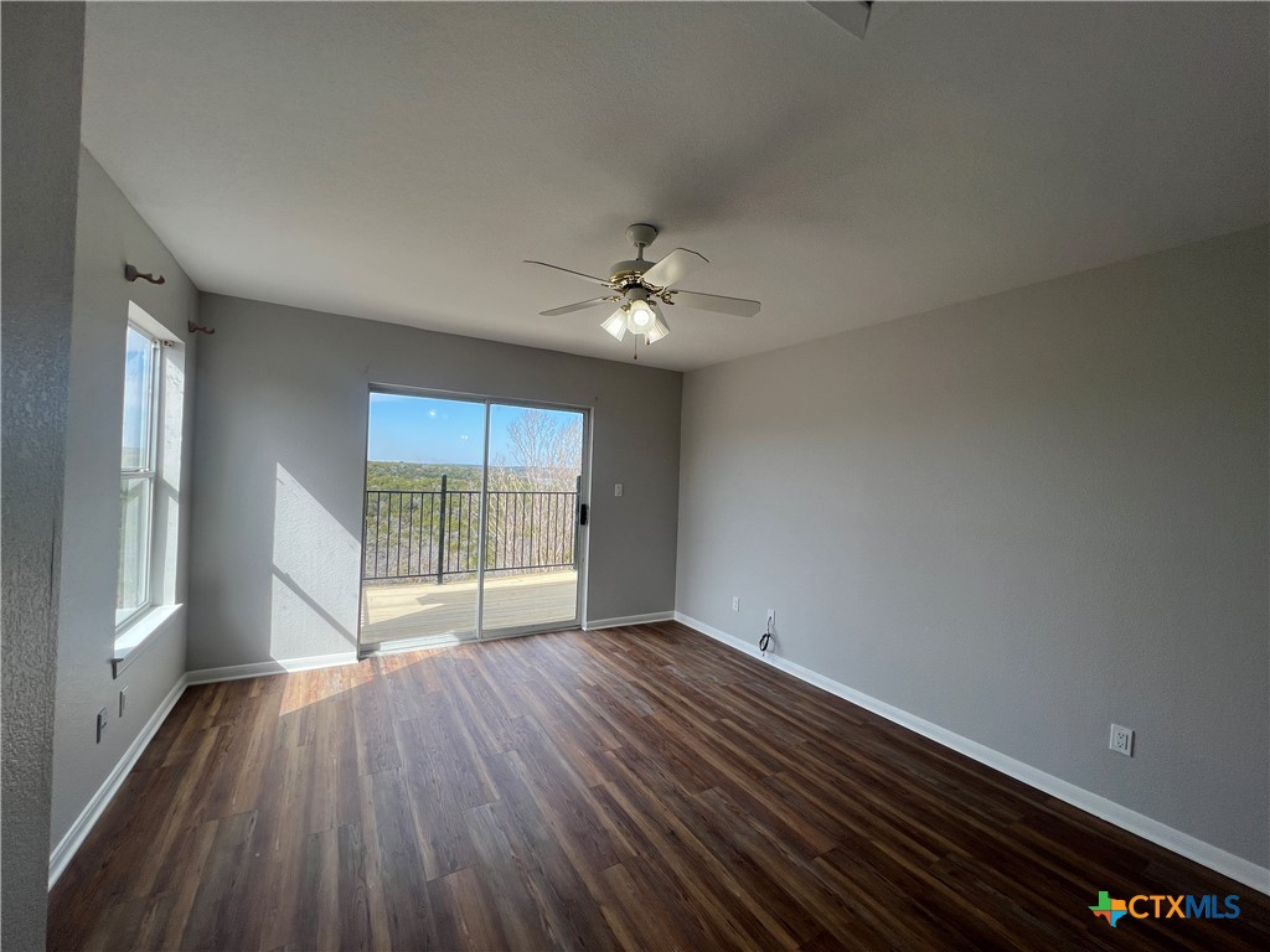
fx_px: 477
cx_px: 635
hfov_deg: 106.2
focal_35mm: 13
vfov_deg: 89.9
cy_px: 476
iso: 32
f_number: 1.8
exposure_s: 1/499
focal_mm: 1.57
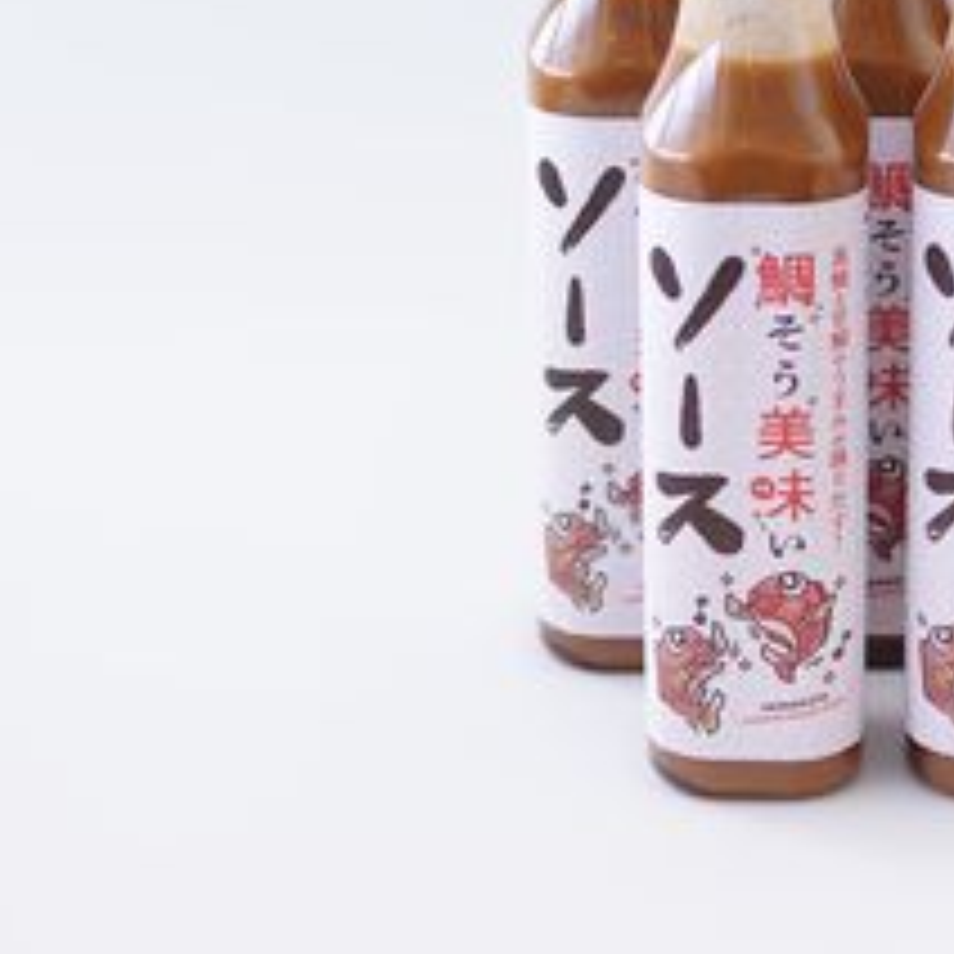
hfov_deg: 16.9
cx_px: 799
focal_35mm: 102
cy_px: 263
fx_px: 3179
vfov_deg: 17.0
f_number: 2.8
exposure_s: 1/15
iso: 125
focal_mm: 35
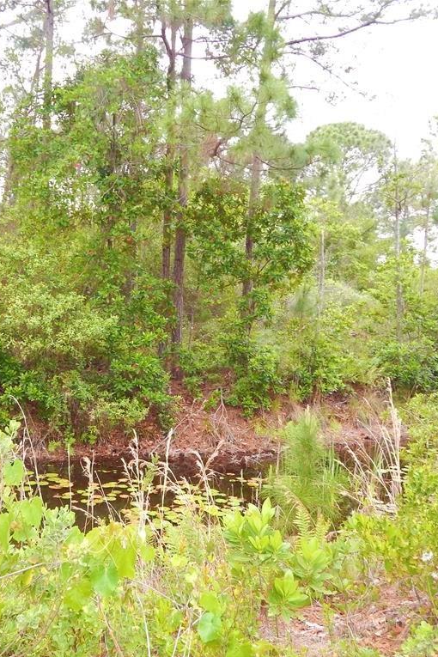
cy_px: 329
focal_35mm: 32
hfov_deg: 40.5
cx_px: 138
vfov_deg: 58.7
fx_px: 584
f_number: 3
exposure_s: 1/80
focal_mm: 4
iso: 125
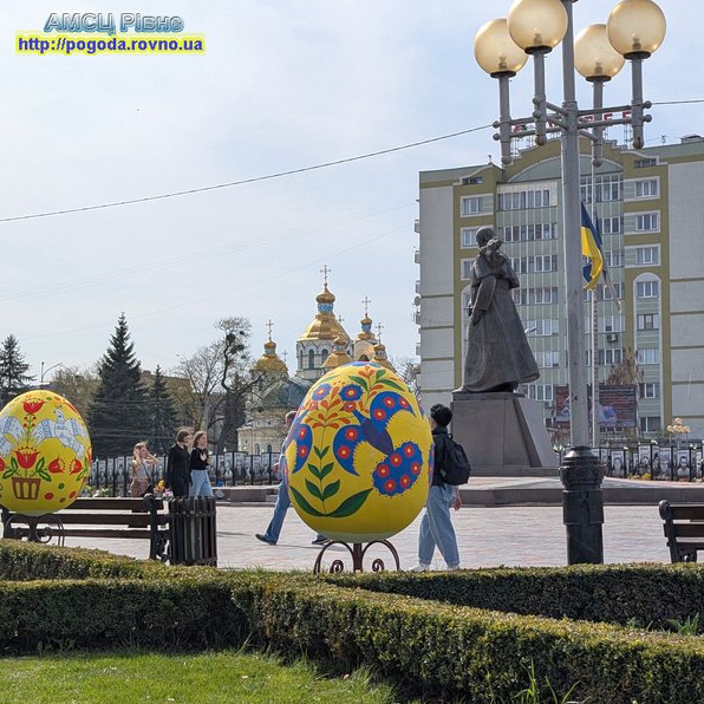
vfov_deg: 29.6
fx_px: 1335
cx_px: 447
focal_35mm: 58
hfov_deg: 29.4
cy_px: 353
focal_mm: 6.9
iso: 22
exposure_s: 1/1706
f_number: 1.68
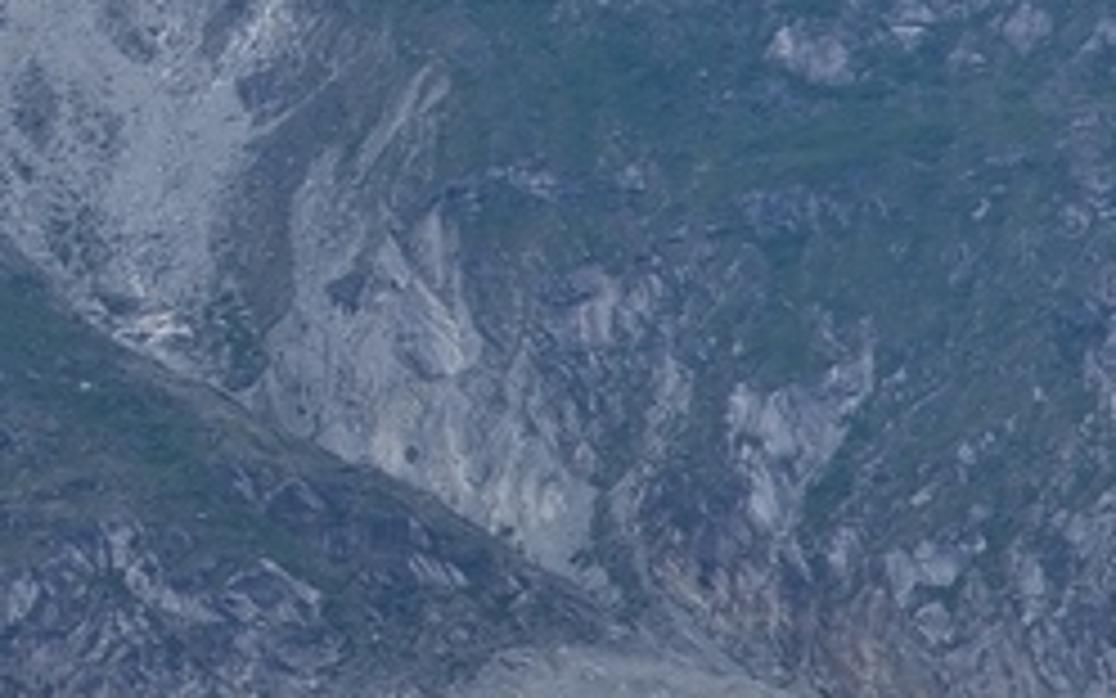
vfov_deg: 2.1
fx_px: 19192
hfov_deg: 3.3
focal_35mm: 631
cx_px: -522
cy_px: -41
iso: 100
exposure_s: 1/250
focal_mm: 120
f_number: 5.6
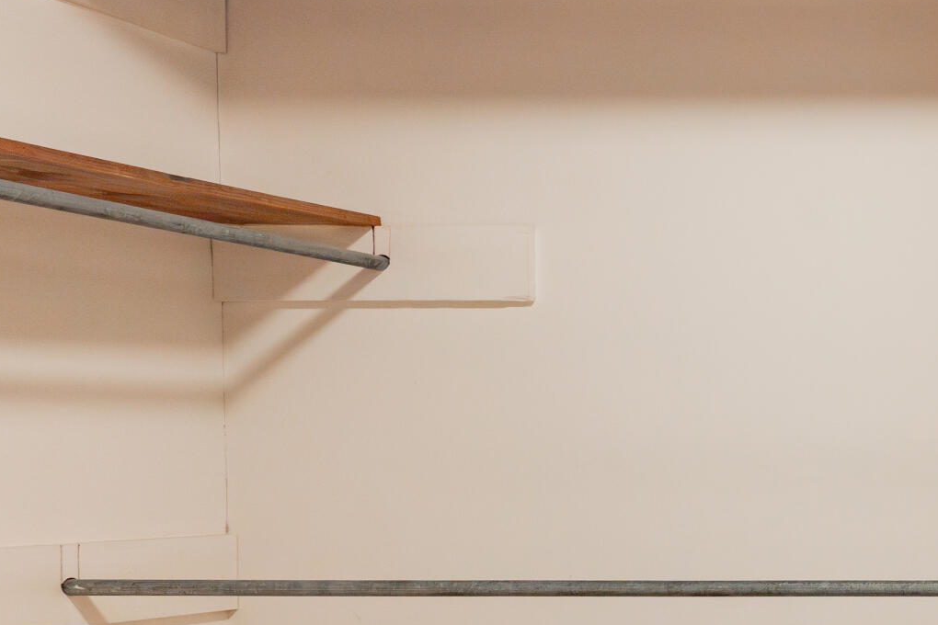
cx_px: 1314
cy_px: 612
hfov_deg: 29.1
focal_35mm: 50
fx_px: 1303
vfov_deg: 25.7
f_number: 5.6
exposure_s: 1/40
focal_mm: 17
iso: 1250
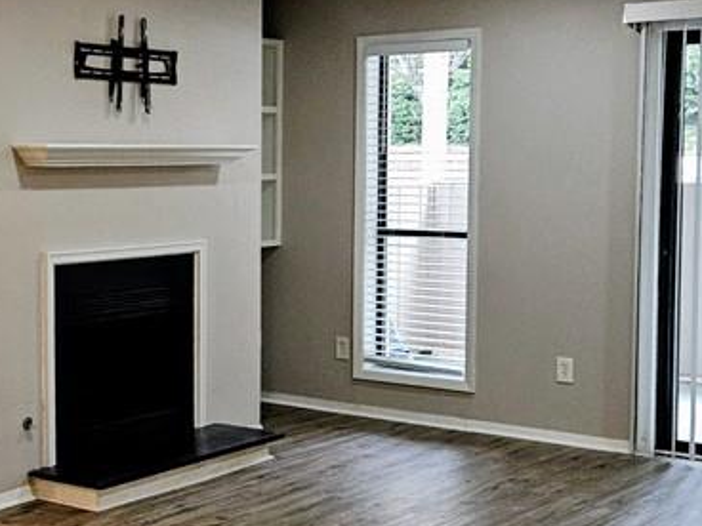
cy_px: 251
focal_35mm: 64
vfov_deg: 22.9
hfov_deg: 28.9
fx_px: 1298
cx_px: 48
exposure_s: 1/60
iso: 80
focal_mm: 5.4
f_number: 1.8
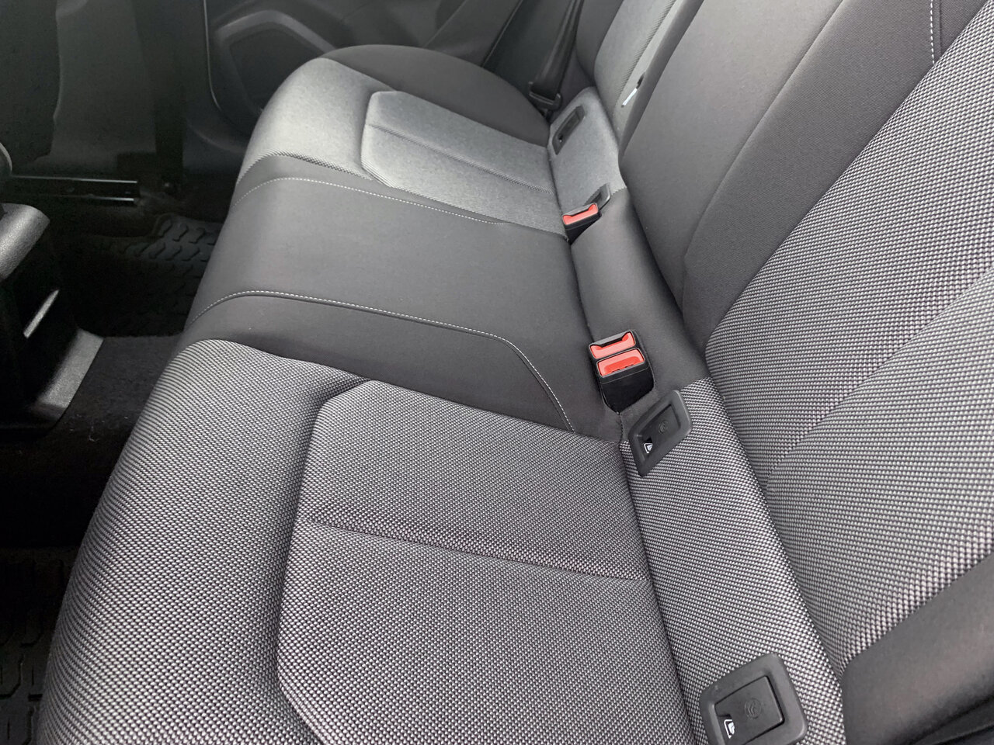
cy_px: 372
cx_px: 497
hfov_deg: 67.3
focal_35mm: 26
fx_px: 747
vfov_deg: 53.1
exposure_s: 1/60
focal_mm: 4.25
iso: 200
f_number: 1.8
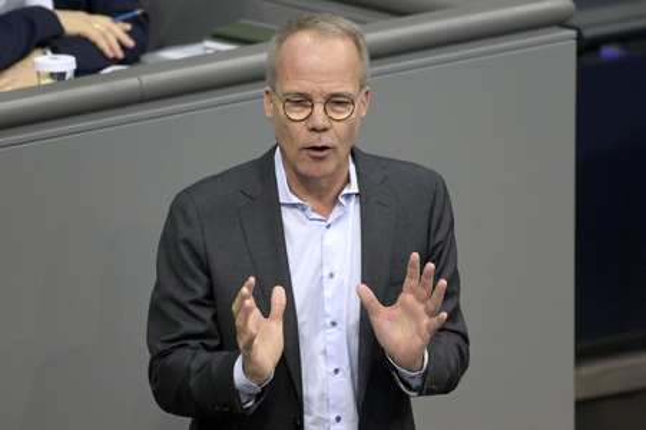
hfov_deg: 4.1
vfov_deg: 2.7
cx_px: 323
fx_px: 8965
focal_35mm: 500
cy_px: 215
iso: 6400
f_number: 5.6
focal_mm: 500
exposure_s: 1/400
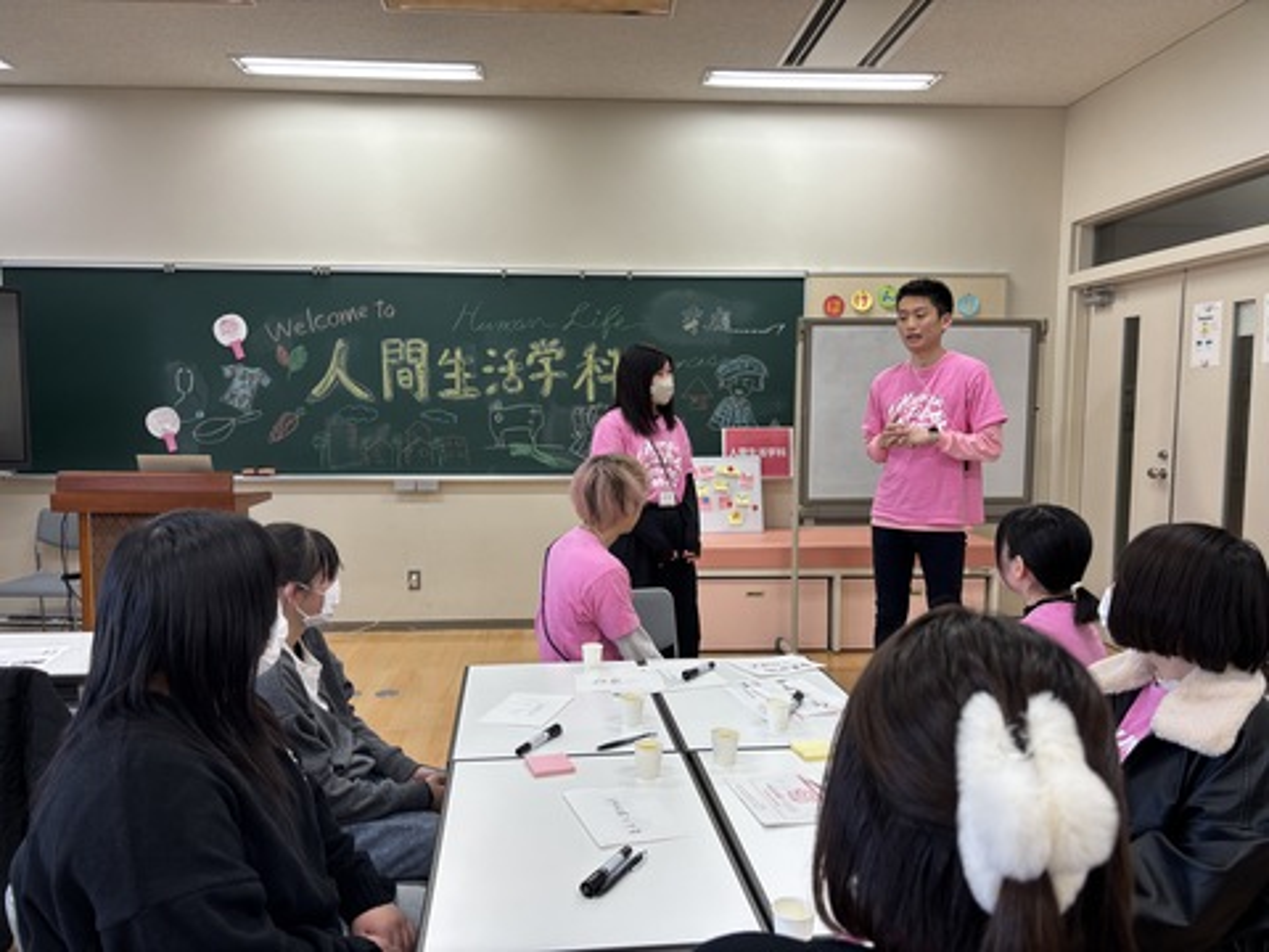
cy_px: 476
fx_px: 953
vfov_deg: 53.1
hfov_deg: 67.3
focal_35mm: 26
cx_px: 634
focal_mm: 5.96
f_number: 1.6
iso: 80
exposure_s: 1/120
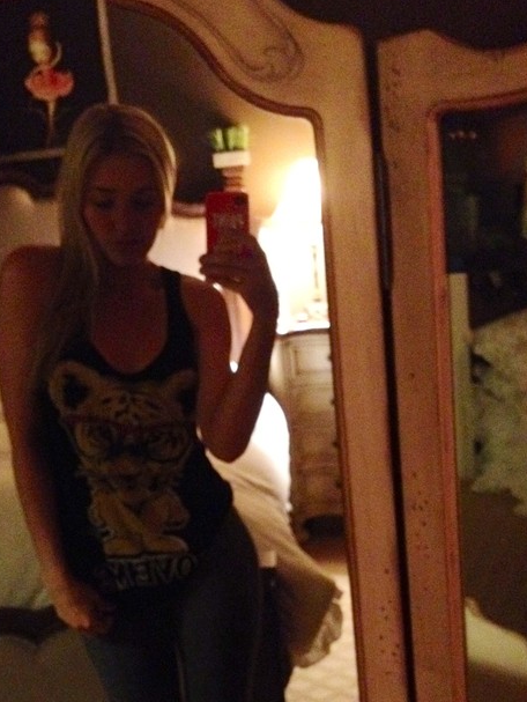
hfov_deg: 30.3
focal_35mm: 48
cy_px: 462
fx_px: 973
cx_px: 226
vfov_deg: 39.2
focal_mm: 4.28
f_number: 2.4
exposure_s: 1/15
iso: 800
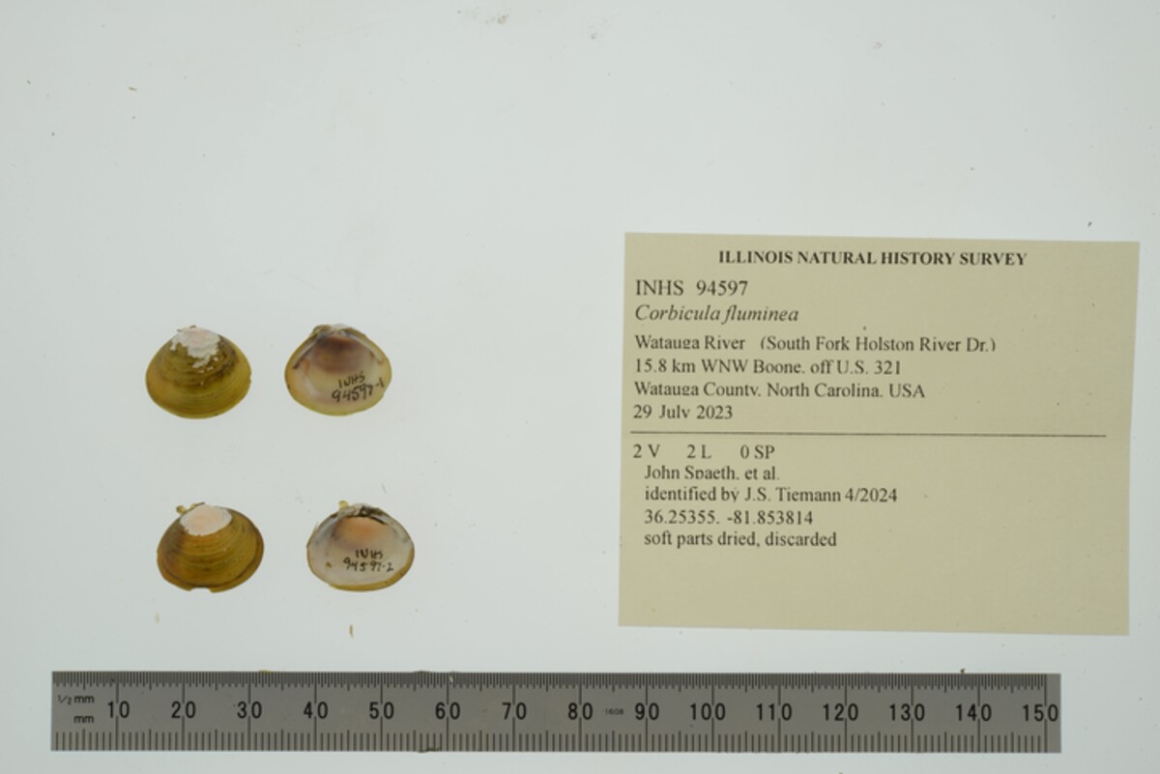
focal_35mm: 60
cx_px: 580
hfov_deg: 33.4
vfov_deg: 22.6
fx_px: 1934
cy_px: 387
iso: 100
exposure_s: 1/13
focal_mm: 60
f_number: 32
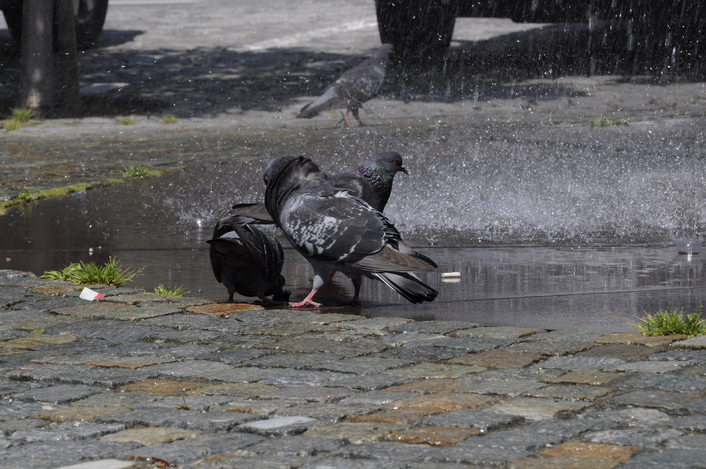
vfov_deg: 5.9
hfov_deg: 8.9
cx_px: 353
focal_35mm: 232
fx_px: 4554
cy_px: 234
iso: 400
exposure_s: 1/250
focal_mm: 155
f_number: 16
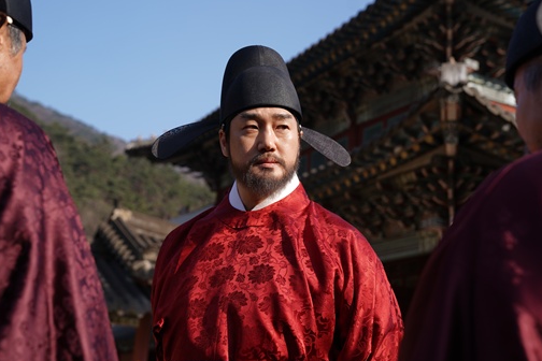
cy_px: 178
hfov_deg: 41.1
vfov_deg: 28.1
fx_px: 723
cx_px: 255
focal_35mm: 48
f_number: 4
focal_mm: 44
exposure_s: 1/320
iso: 50
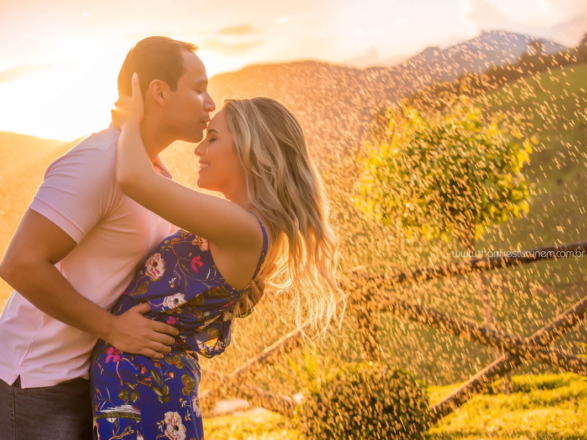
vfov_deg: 19.4
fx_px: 1289
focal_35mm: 76
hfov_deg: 25.6
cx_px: 263
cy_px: 221
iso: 100
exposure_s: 1/320
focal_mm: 70
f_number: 4.5
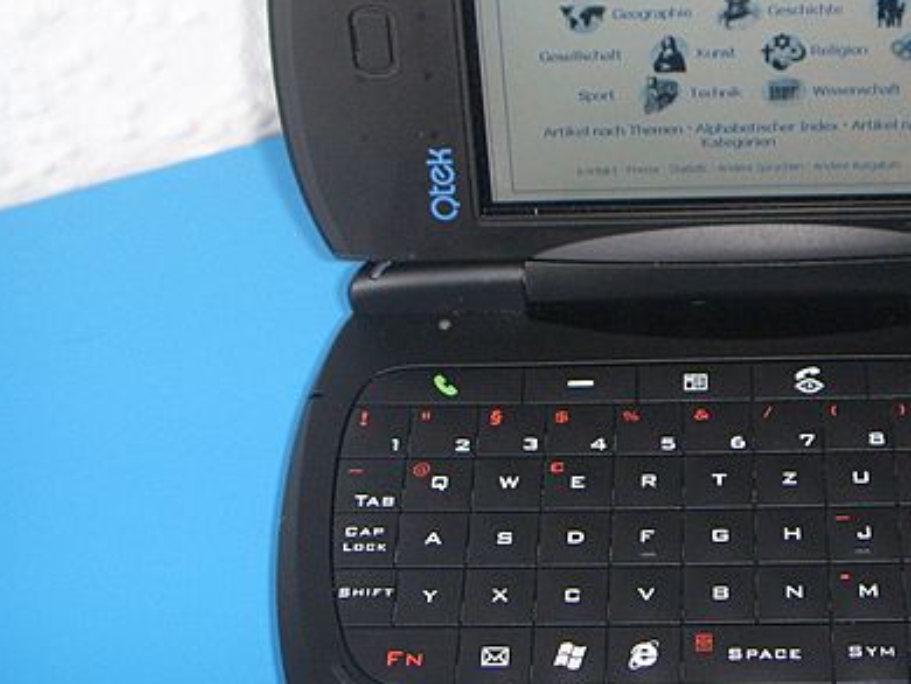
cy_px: 273
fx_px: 1685
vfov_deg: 22.9
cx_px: 687
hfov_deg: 29.7
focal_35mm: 64
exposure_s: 1/45
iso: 100
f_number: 3.5
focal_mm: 6.6
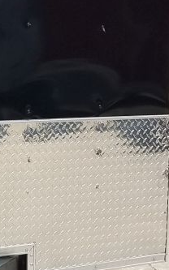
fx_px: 855
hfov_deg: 10.8
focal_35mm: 116
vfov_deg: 17.9
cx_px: -93
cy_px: 97
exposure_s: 1/2776
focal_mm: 4.2
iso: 40
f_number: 1.7
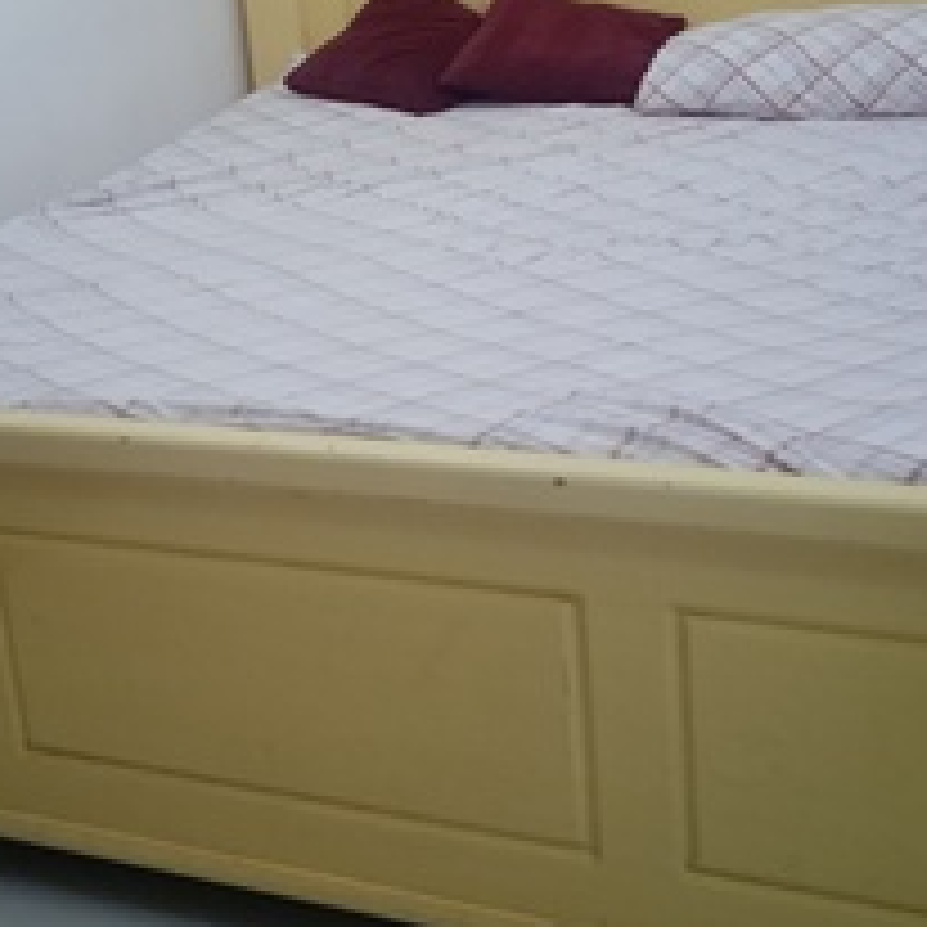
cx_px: 340
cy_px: 299
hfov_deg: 30.9
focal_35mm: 55
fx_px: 1666
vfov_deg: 30.8
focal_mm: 3.43
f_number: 2.2
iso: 722
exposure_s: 1/20
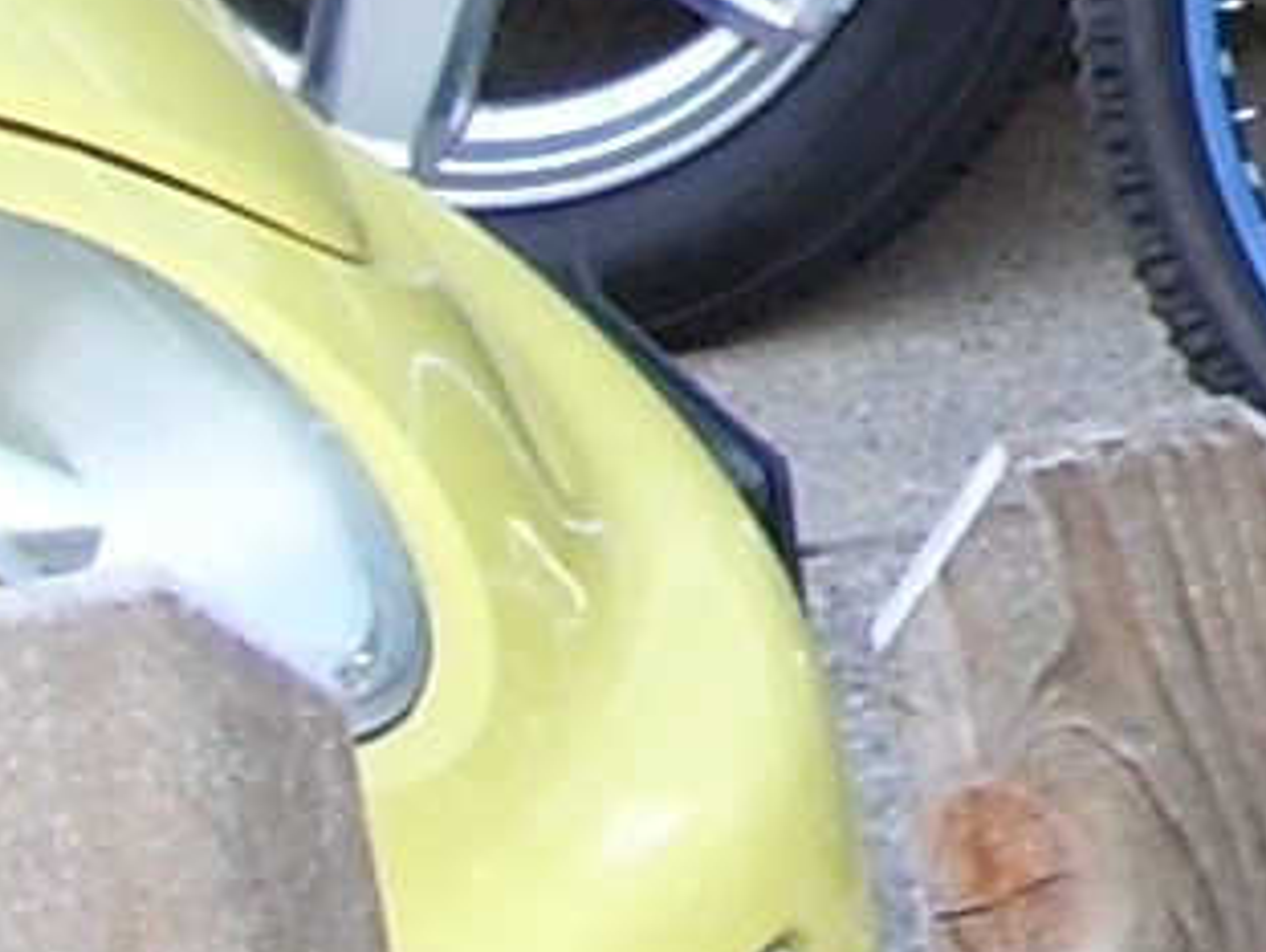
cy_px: -716
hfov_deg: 5.8
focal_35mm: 333
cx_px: 2622
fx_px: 12193
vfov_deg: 4.4
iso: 80
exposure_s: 1/90
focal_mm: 7.6
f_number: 3
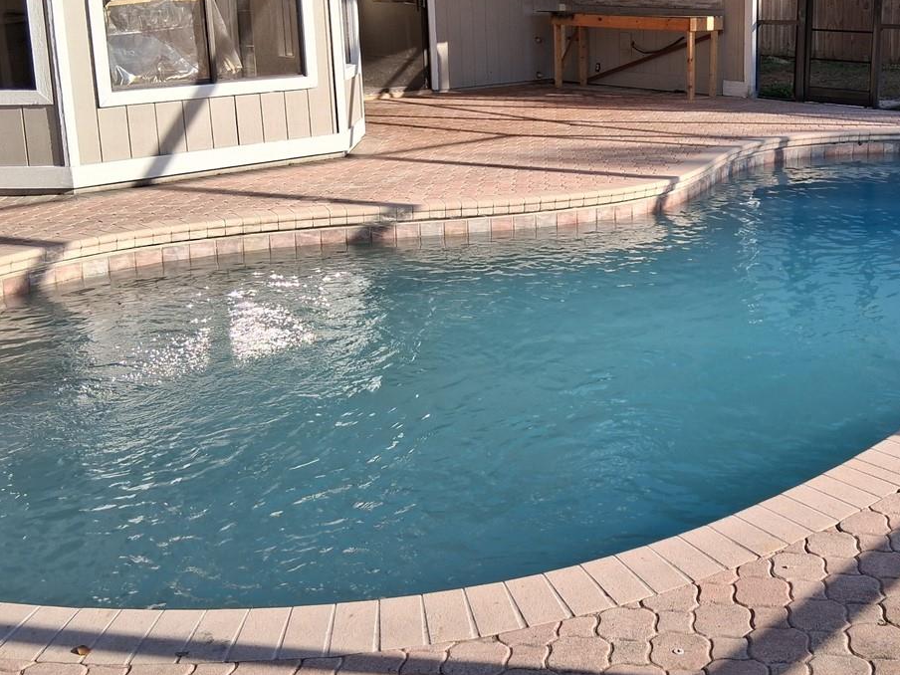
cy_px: 239
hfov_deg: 40.2
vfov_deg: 31.3
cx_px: 668
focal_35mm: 46
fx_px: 1196
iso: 25
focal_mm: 3.98
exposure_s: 1/268
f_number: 1.8
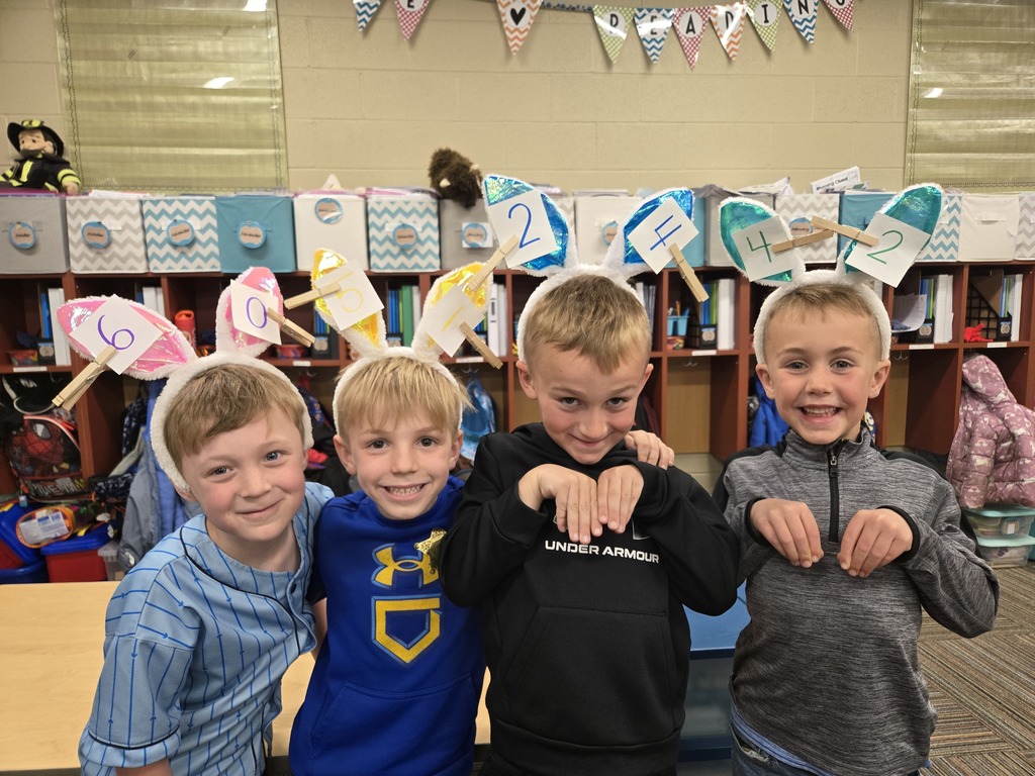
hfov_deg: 73.9
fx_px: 688
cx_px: 518
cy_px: 388
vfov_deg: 58.9
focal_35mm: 23
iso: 250
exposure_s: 1/120
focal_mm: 5.4
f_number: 1.8
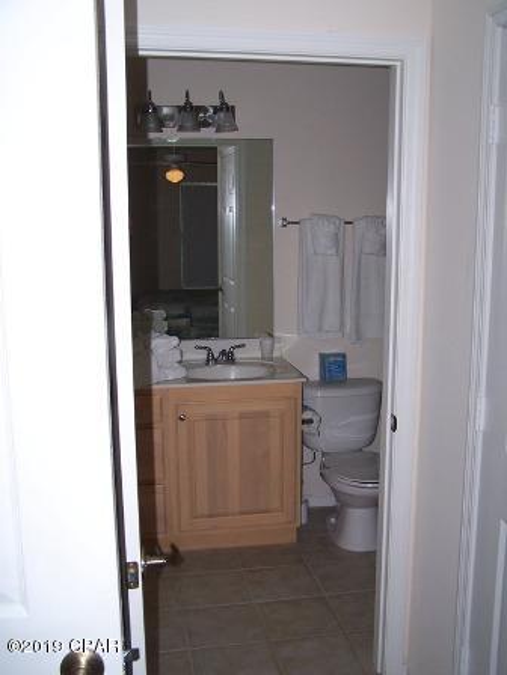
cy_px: 338
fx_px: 742
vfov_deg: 49.0
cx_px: 254
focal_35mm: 38
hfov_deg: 37.7
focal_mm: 6.3
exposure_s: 1/500
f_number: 2.8
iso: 80
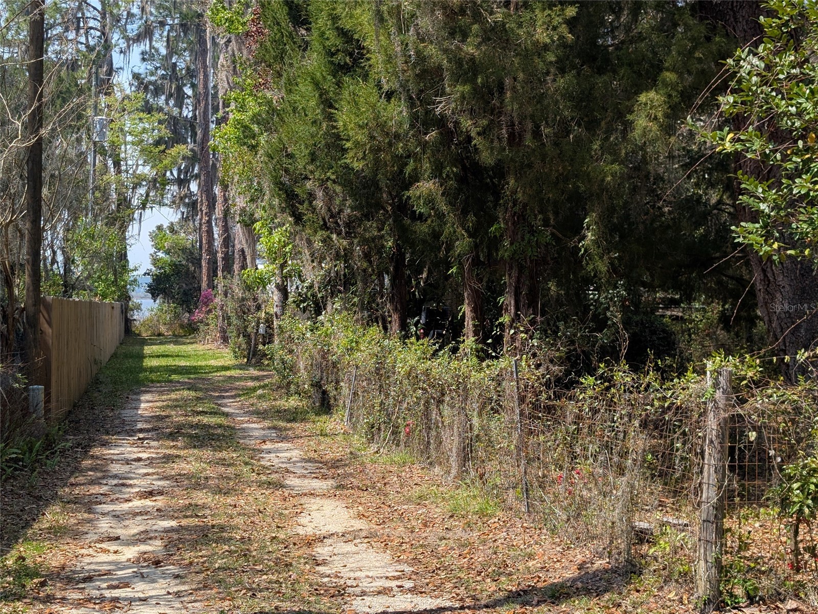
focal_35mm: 49
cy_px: 307
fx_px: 1158
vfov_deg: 29.7
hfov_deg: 38.9
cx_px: 409
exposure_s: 1/719
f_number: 1.68
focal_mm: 6.9
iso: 19
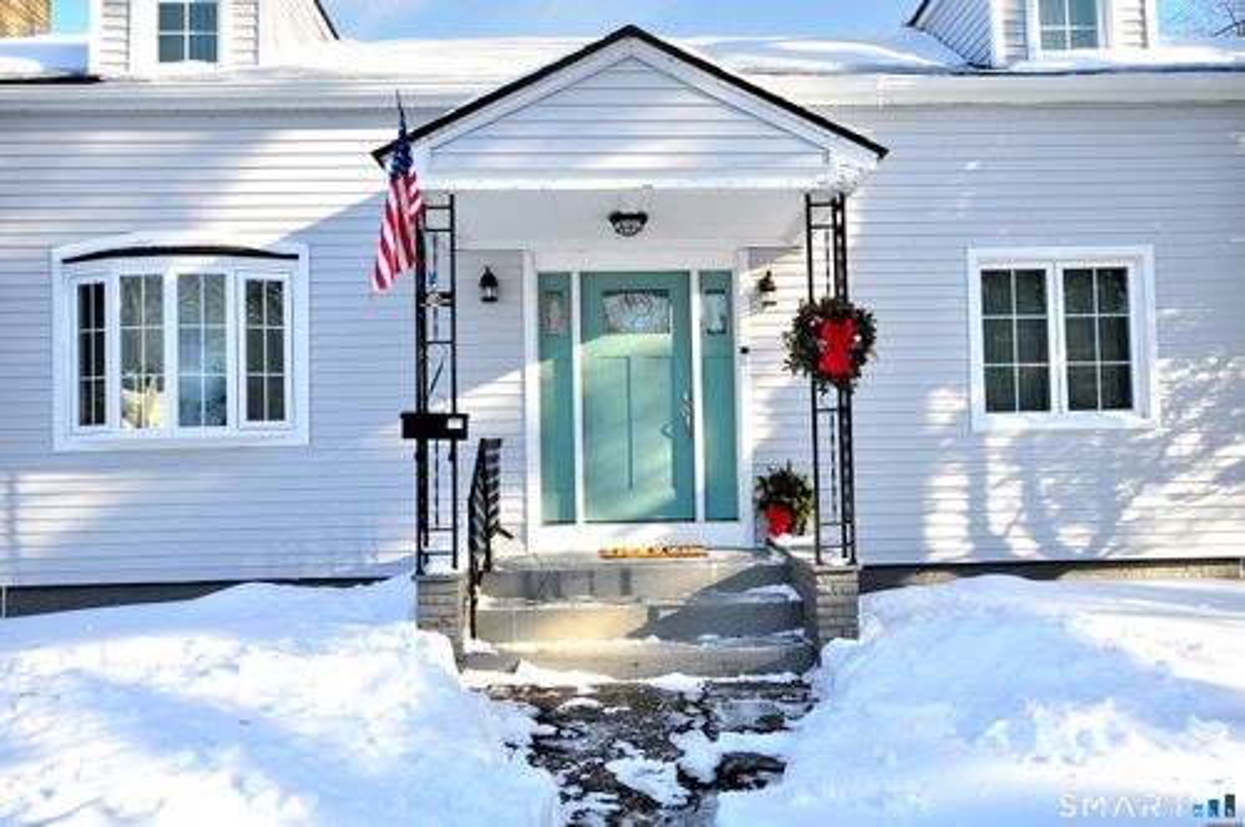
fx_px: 984
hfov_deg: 64.6
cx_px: 622
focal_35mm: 28
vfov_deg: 45.6
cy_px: 414
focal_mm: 19
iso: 320
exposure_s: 1/320
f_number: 7.1
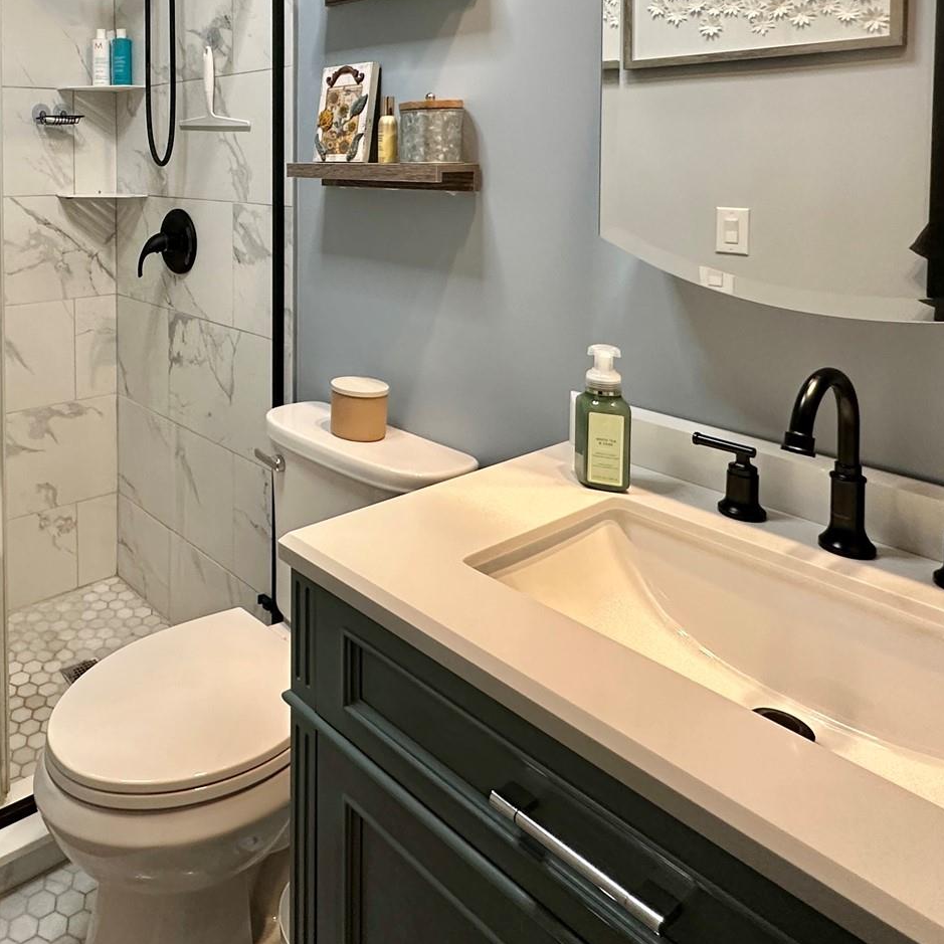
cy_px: 190
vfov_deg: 55.0
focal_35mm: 27
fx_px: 833
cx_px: 207
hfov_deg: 55.5
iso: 250
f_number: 2.2
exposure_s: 1/60
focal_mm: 2.22
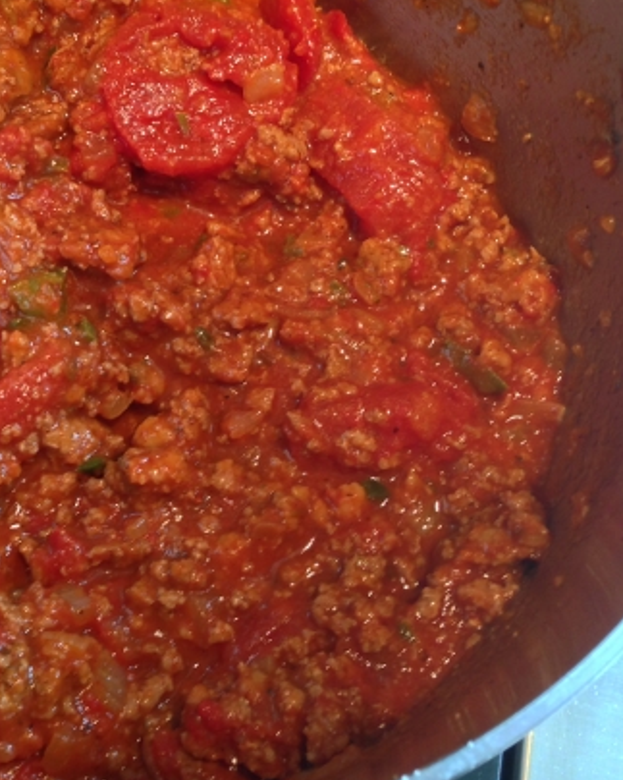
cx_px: 41
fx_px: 1176
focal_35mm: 51
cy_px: 322
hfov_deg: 28.3
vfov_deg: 36.6
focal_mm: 4.12
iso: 64
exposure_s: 1/20
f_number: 2.4
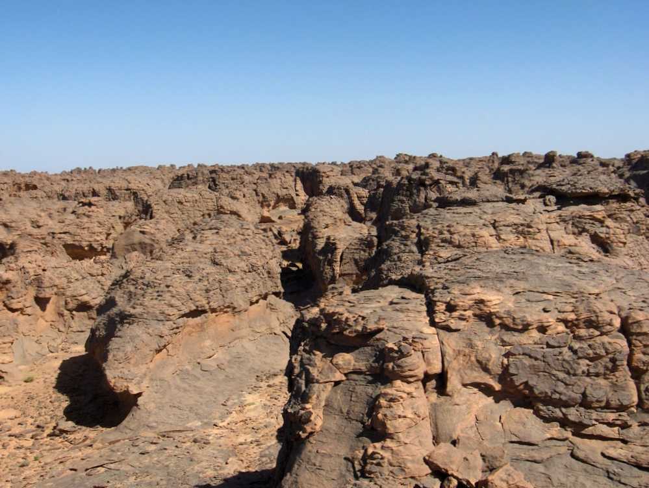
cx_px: 324
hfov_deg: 47.8
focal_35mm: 39
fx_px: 732
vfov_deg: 36.9
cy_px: 244
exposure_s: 1/730
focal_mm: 8
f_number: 4.8
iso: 100
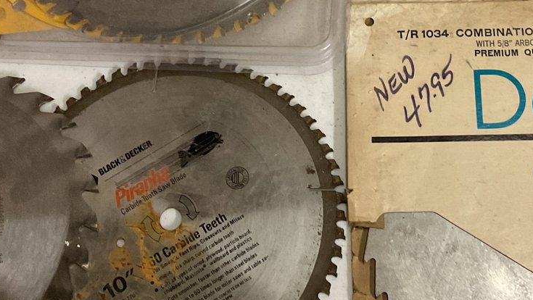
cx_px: 353
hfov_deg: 32.1
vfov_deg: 18.3
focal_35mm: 65
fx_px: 919
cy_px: 40
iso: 200
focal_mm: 3
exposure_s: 1/40
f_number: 1.8
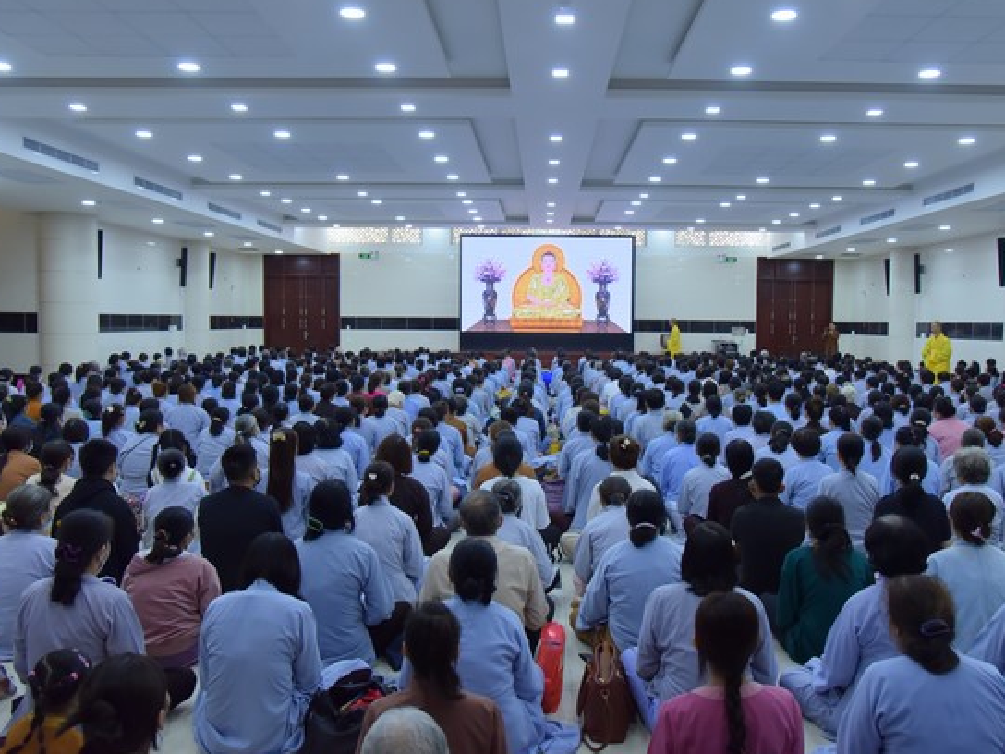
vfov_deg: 45.4
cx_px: 543
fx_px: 900
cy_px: 374
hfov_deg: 58.3
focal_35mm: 31
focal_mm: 27
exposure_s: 1/100
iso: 1250
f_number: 5.6
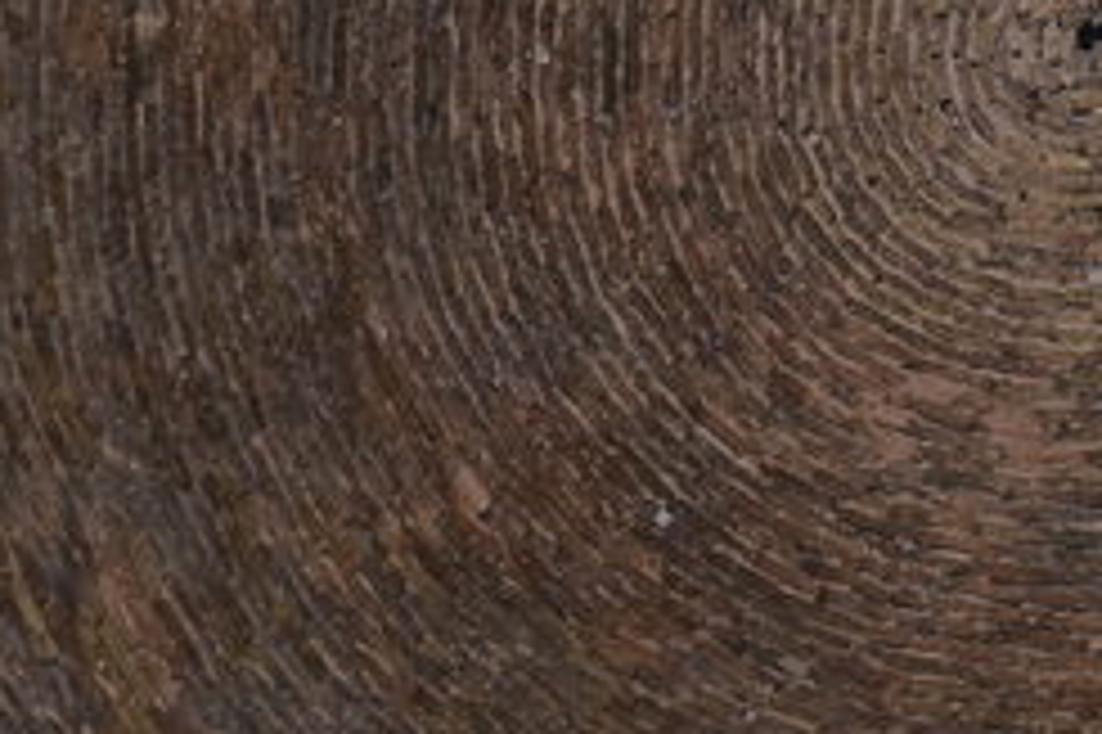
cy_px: 99
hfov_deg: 10.1
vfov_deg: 6.8
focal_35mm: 202
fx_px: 6186
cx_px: 1192
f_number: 5.6
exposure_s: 1/60
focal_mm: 55
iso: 2000
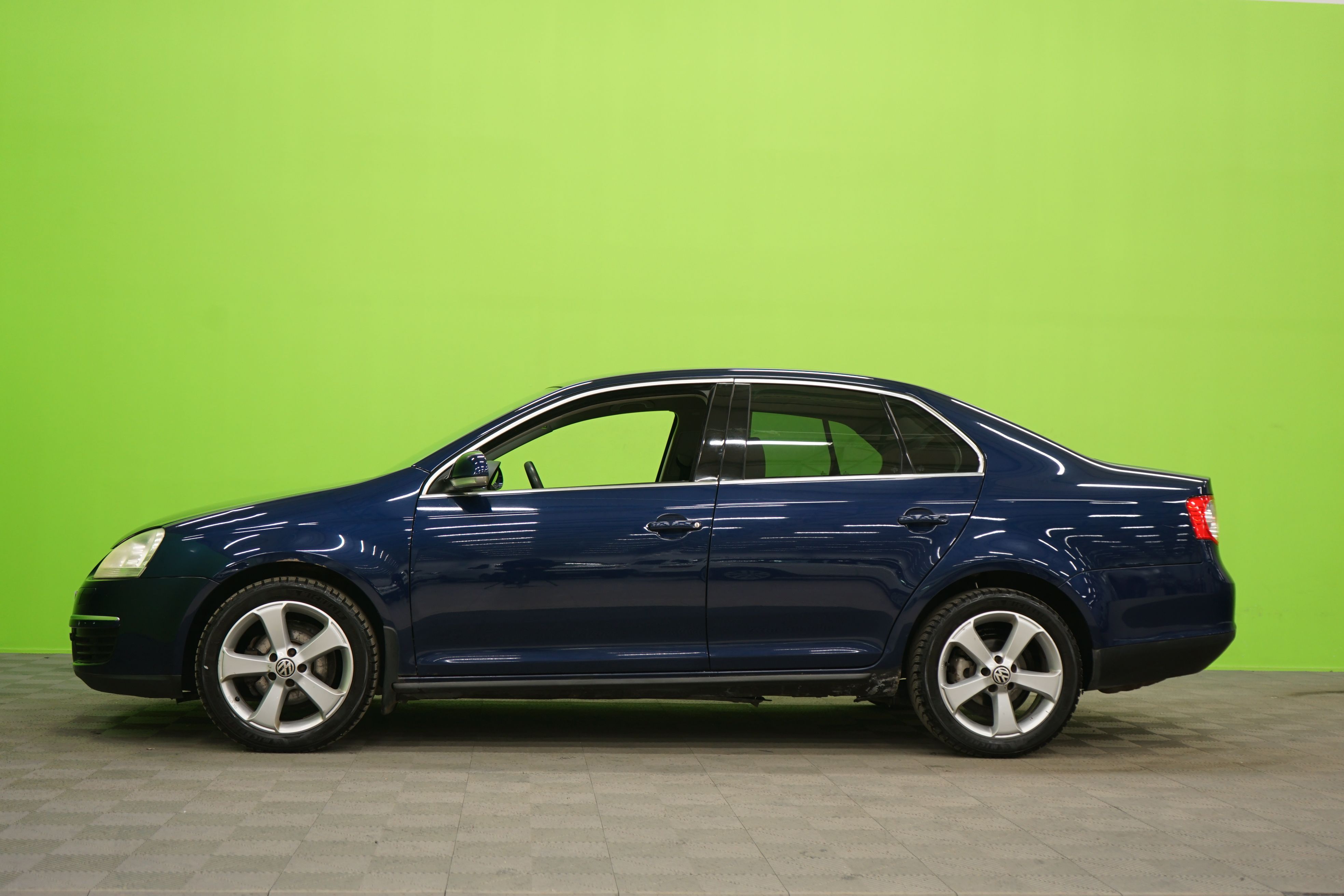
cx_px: 672
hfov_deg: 43.6
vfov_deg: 29.9
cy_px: 448
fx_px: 1680
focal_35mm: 45
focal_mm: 45
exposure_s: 1/8
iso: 400
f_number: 4.5
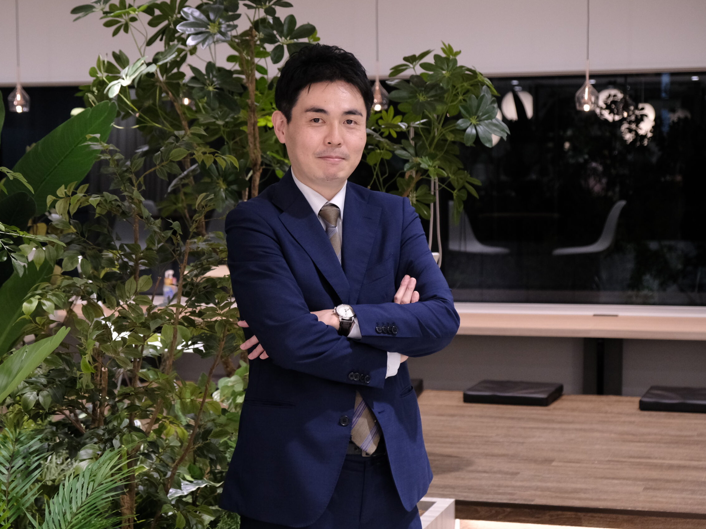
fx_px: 1489
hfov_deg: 26.7
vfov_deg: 20.2
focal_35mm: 73
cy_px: 263
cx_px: 309
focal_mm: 44.4
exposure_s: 1/100
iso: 2500
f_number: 4
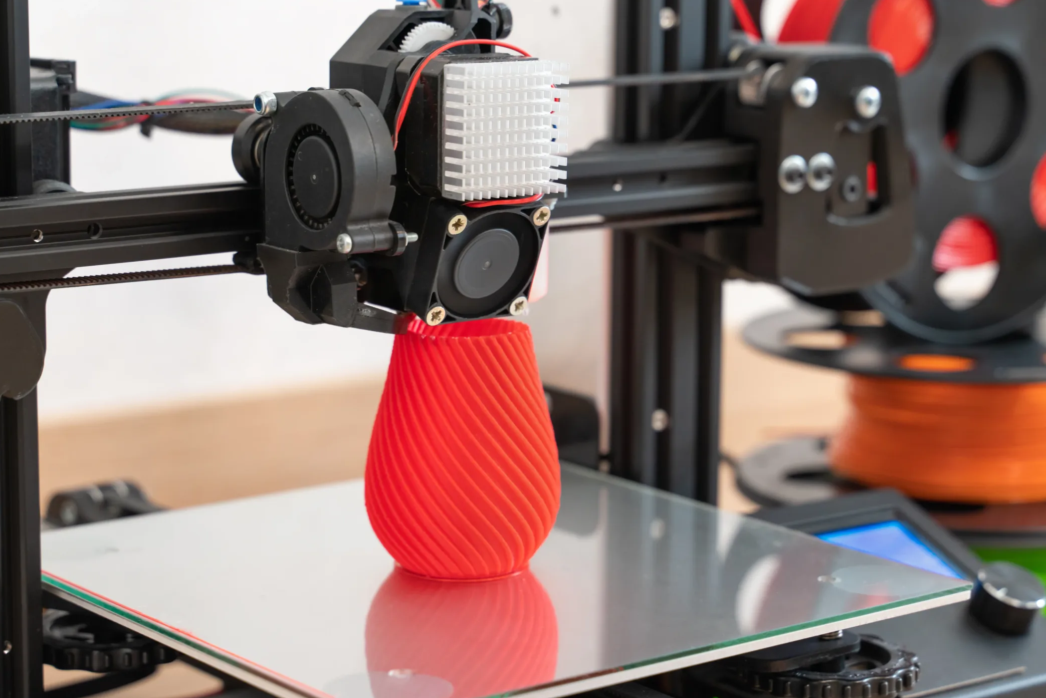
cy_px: 350
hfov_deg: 22.1
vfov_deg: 14.9
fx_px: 2673
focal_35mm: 92
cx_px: 541
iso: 640
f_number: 5
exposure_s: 1/100
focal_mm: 75
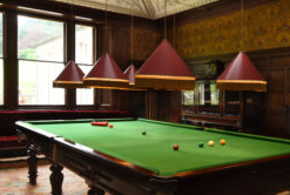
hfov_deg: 48.6
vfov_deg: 34.3
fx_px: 315
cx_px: 193
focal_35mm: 39
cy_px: 115
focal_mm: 19
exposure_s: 1/4
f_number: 10
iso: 250
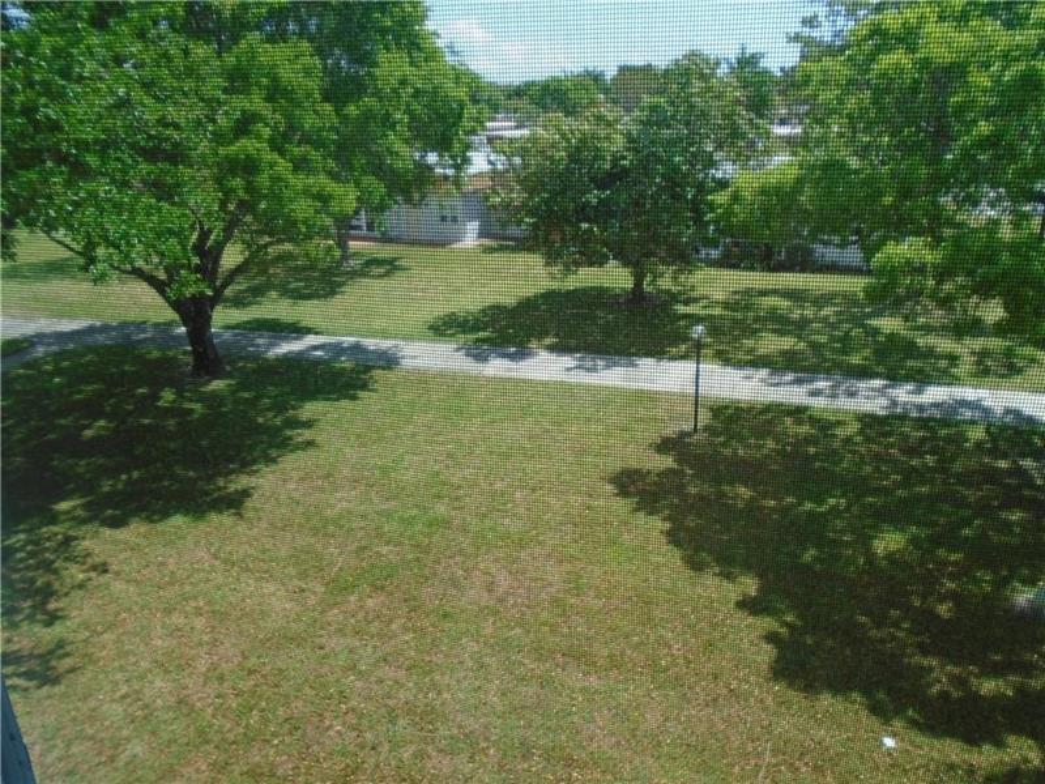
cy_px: 392
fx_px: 785
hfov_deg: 67.3
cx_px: 522
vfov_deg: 53.1
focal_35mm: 26
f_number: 3.2
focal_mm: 4.6
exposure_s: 1/400
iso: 100
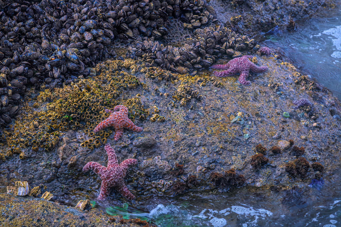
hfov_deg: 28.8
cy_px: 114
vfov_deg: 19.5
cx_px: 170
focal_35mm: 70
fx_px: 663
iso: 250
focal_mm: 70
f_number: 8
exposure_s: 1/100
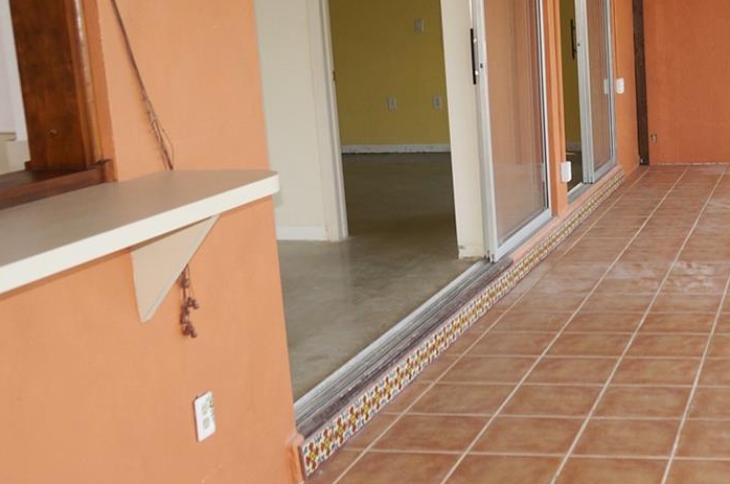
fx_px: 1113
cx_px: 707
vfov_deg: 24.5
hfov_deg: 33.6
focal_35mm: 55
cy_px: 224
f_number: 4
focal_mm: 16
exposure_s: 1/160
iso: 160
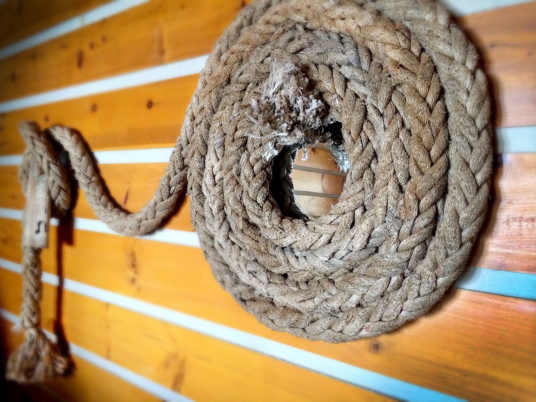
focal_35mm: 30
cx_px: 268
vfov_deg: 46.8
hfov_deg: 60.0
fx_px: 465
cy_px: 201
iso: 320
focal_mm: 4.12
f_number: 2.2
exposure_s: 1/30
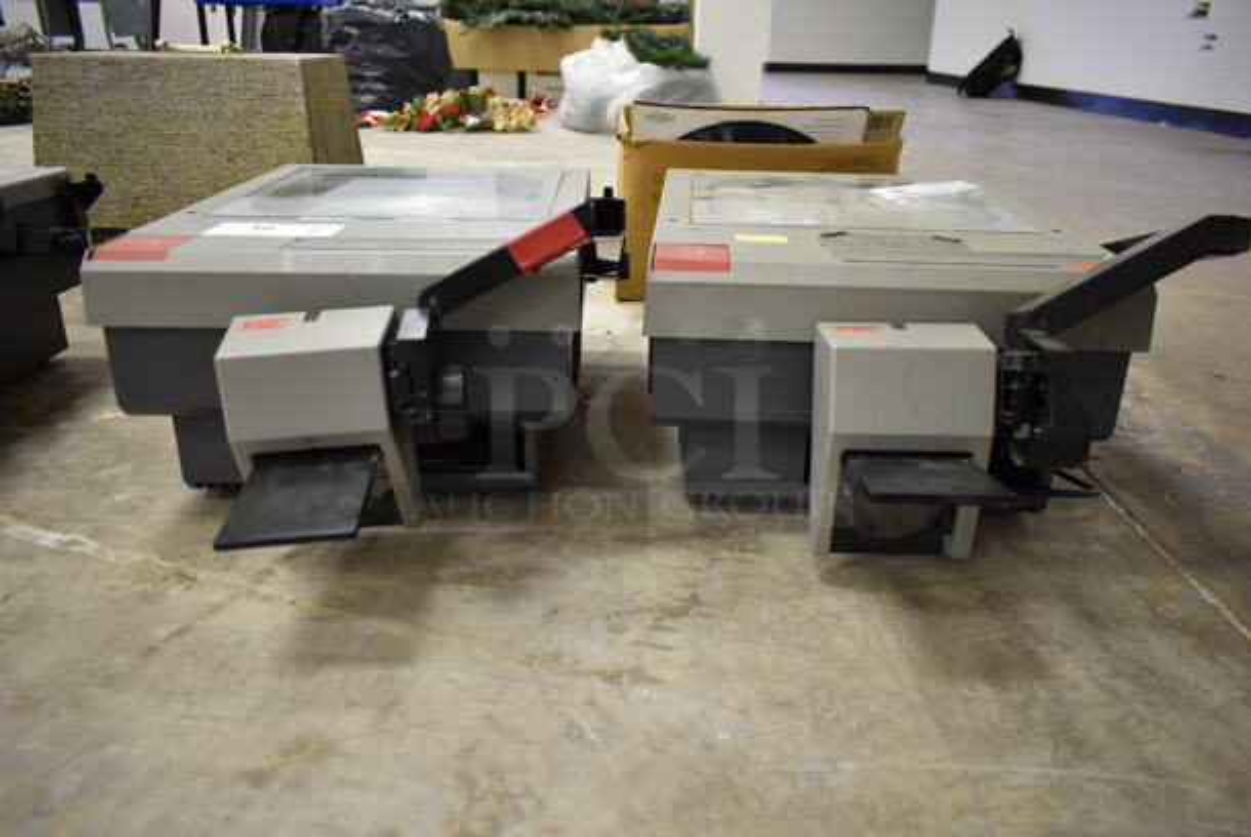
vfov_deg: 48.0
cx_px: 626
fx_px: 939
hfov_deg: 67.3
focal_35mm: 27
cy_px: 418
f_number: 3.5
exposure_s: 1/30
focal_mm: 18
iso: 720
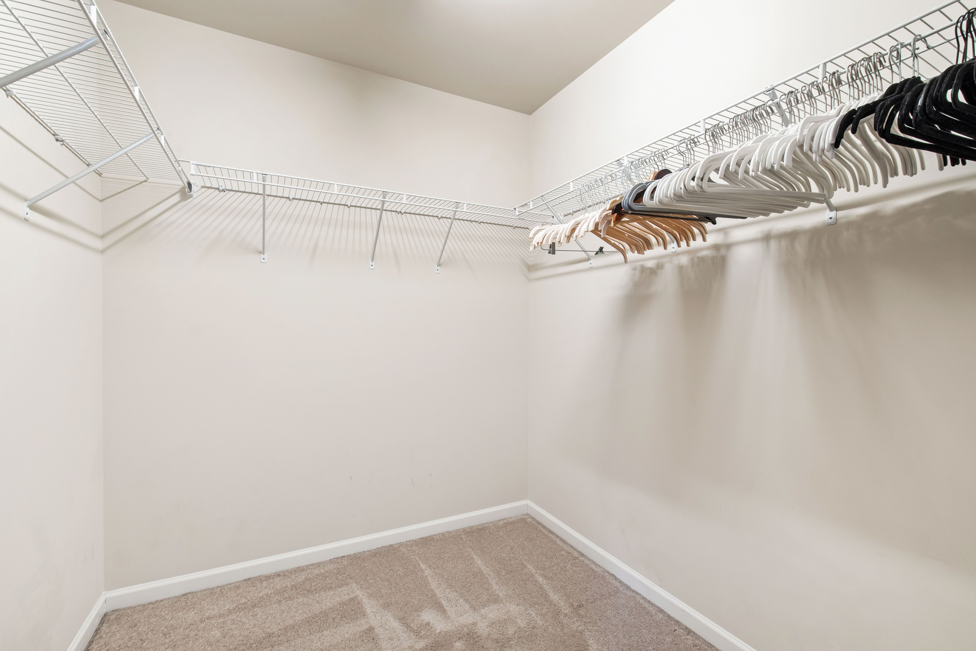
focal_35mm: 15
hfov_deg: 100.4
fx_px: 407
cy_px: 326
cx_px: 488
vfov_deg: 77.3
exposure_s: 1.3
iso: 100
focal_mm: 10
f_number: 8
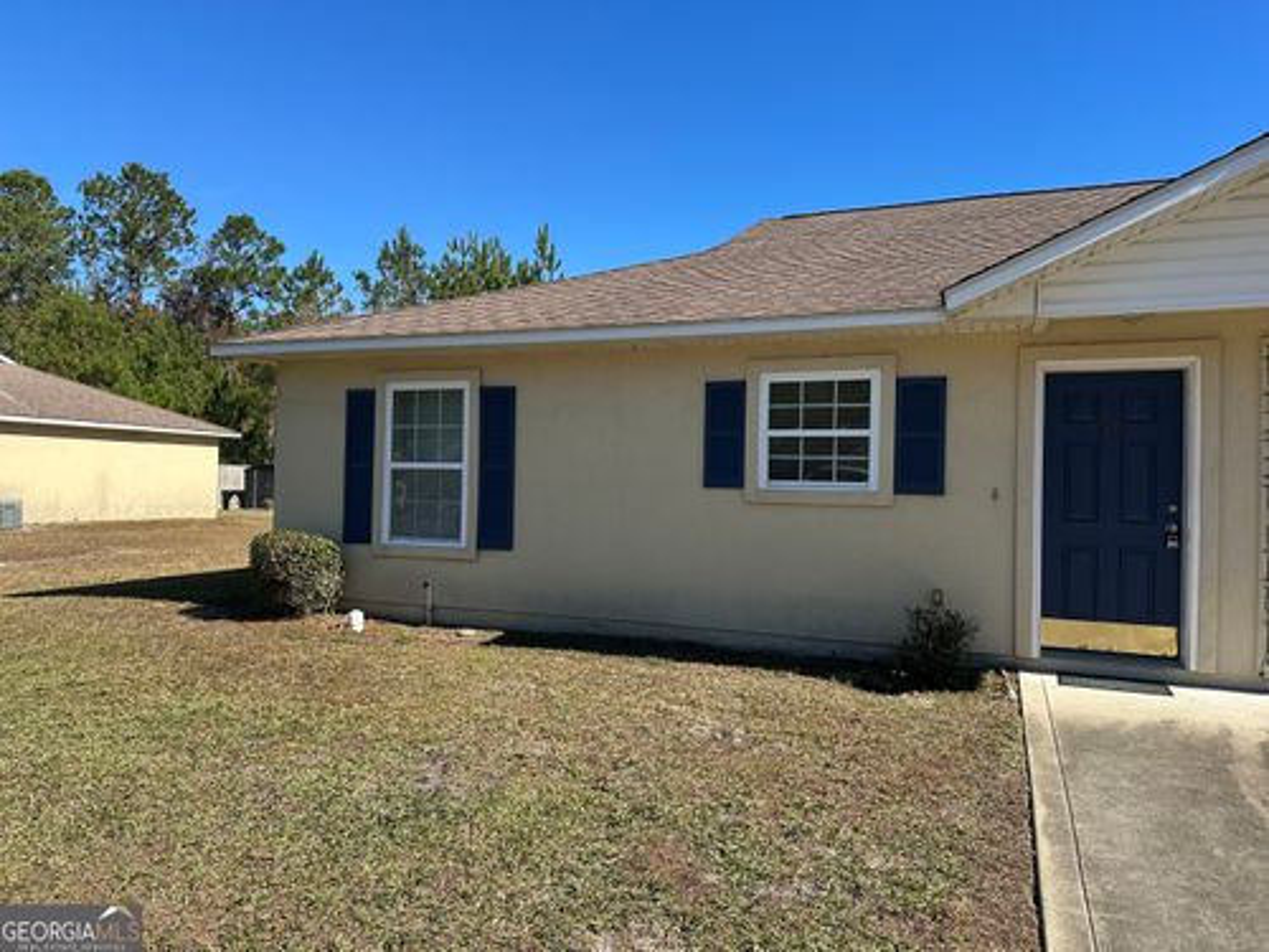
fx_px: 880
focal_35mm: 24
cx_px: 634
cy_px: 476
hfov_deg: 71.6
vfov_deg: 56.8
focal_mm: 6.86
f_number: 1.78
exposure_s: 1/2591
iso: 80
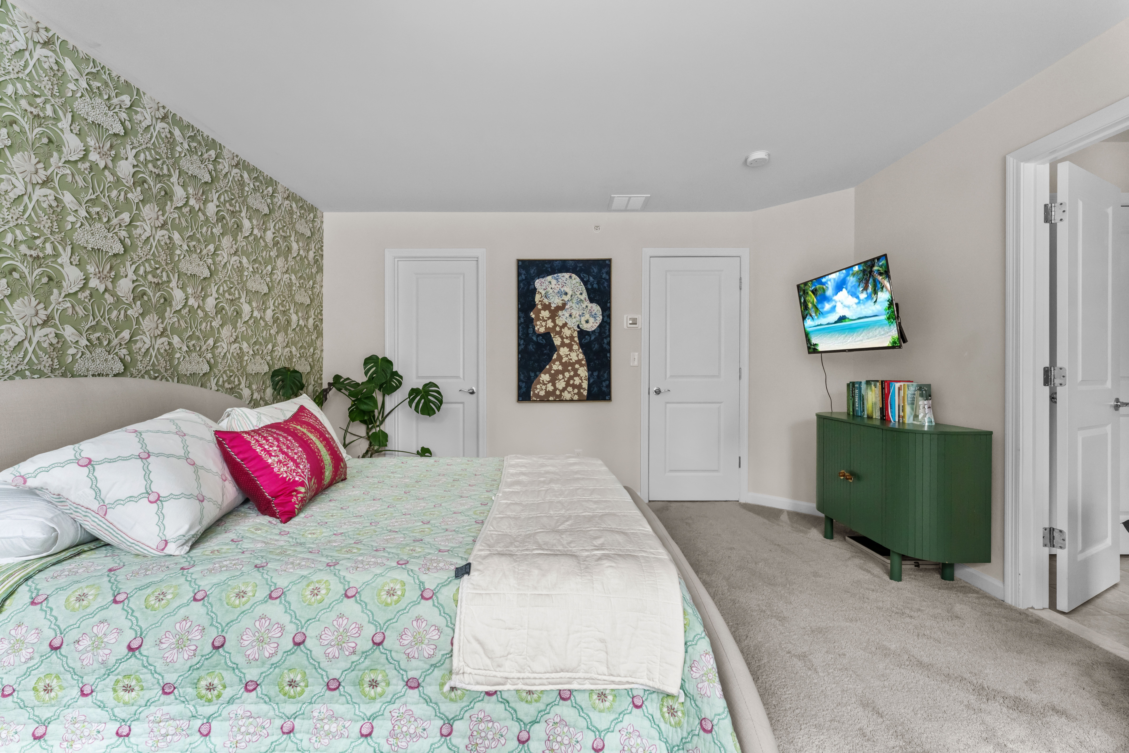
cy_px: 376
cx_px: 564
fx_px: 458
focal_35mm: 15
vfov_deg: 78.8
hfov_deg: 101.9
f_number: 11
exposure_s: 1/40
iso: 1600
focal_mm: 14.6
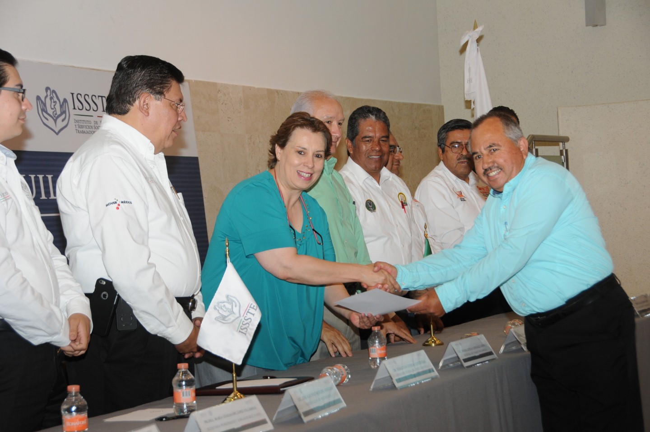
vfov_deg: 17.4
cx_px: 325
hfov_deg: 26.0
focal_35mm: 78
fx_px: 1406
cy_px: 216
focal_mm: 52
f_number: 5.6
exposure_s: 1/60
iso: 400
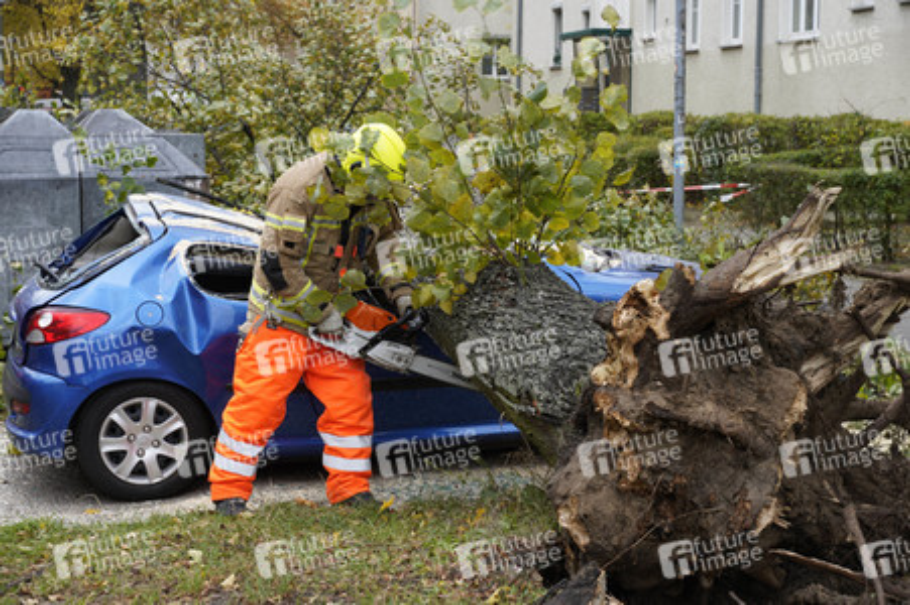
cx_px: 455
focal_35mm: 75
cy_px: 302
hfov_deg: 27.0
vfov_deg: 18.2
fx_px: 1894
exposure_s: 1/40
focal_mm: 75
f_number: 8
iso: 160
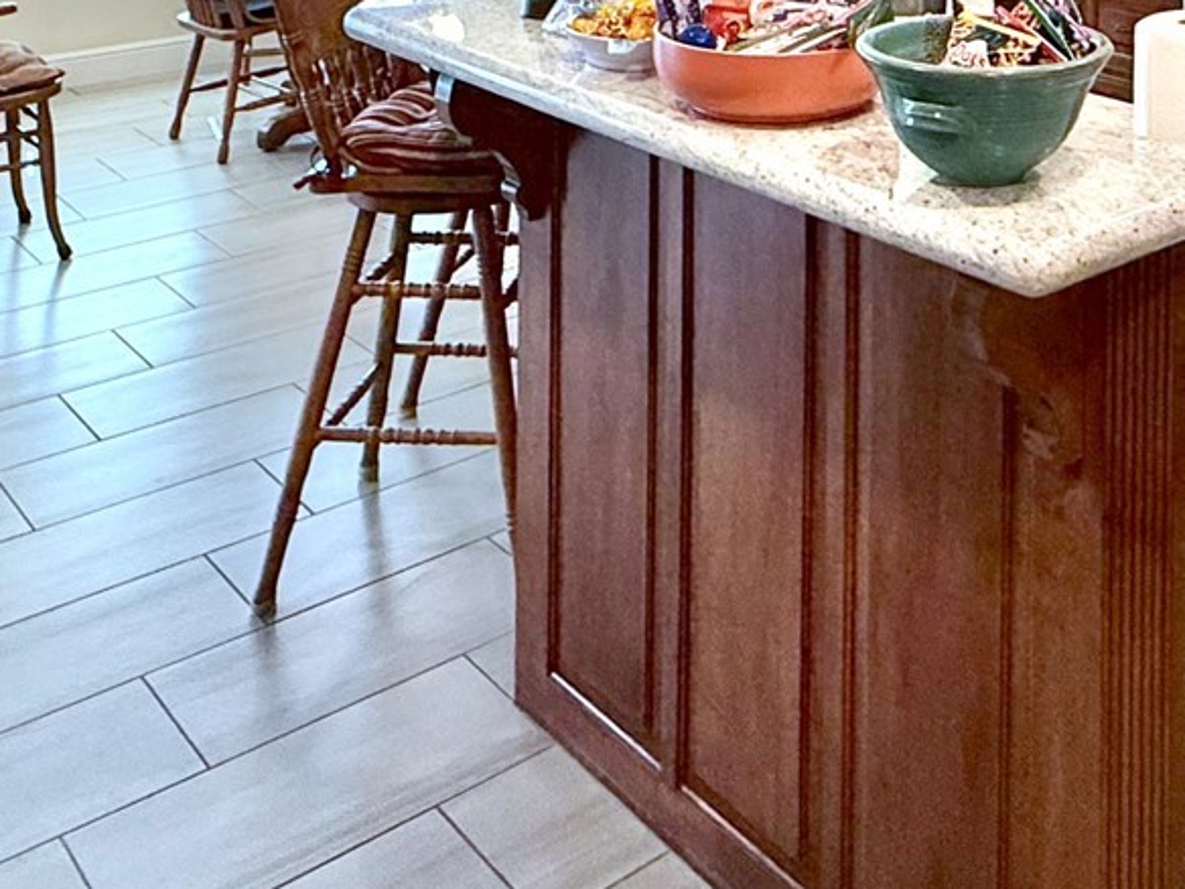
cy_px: -420
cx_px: 958
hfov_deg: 39.5
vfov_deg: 24.8
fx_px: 1575
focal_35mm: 46
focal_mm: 2.22
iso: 160
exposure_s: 1/120
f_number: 2.2
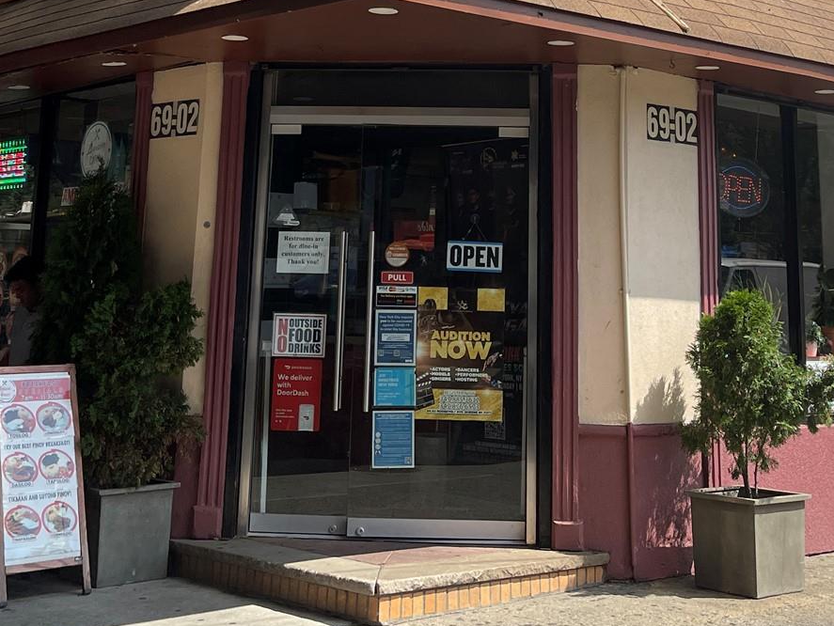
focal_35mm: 60
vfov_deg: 22.8
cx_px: 466
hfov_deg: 32.1
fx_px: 1446
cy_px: -85
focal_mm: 5.1
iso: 32
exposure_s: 1/3165
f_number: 1.6
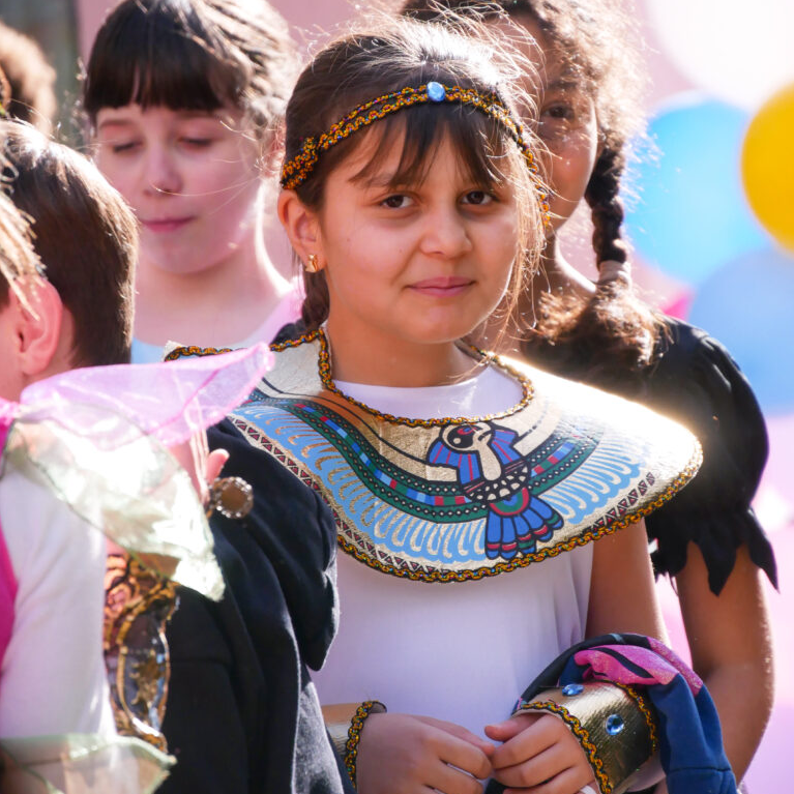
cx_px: 397
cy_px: 404
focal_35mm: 307
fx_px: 7967
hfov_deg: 5.7
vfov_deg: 5.7
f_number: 5.6
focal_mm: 130
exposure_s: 1/1000
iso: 640
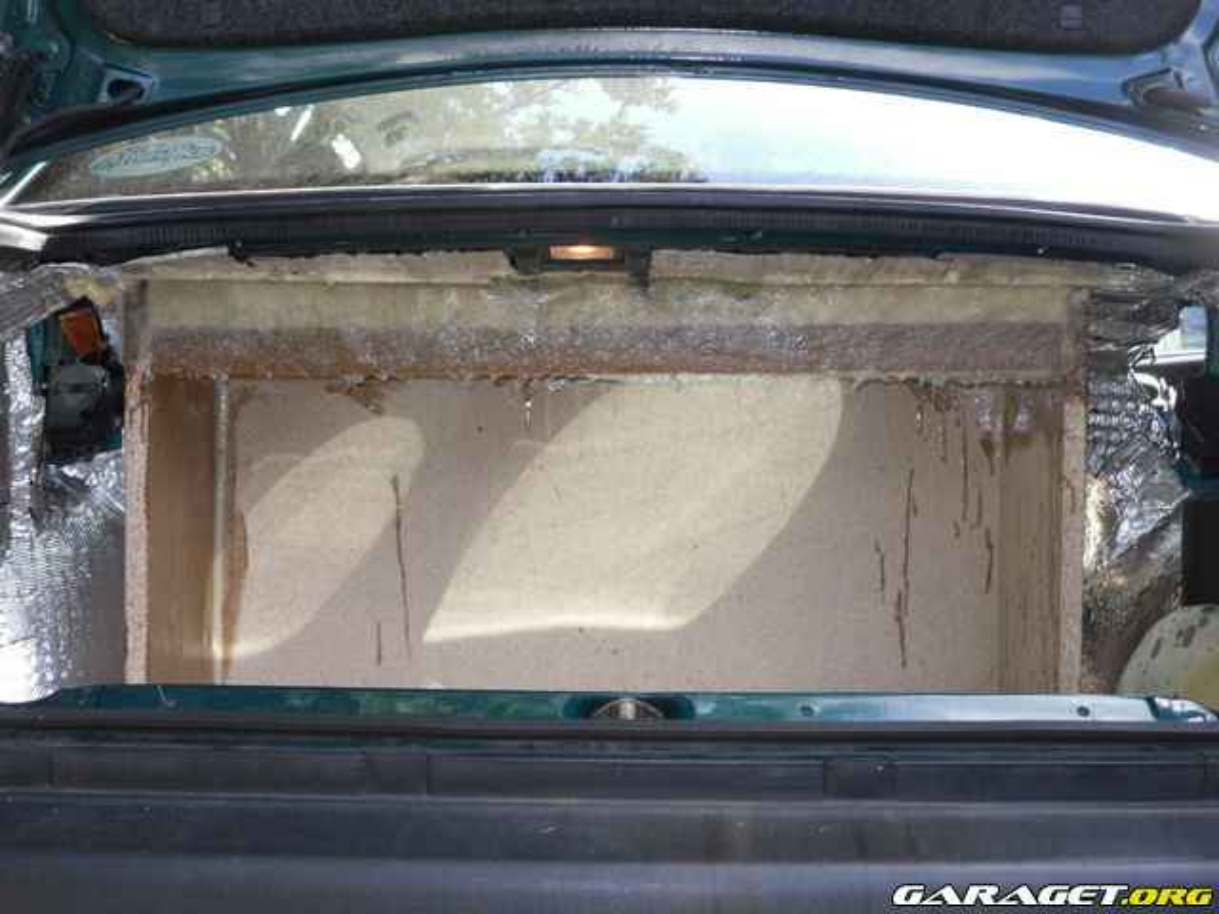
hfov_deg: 34.9
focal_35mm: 55
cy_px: 457
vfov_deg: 26.6
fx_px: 1937
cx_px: 610
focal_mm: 9.83
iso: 80
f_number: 4
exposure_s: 1/53
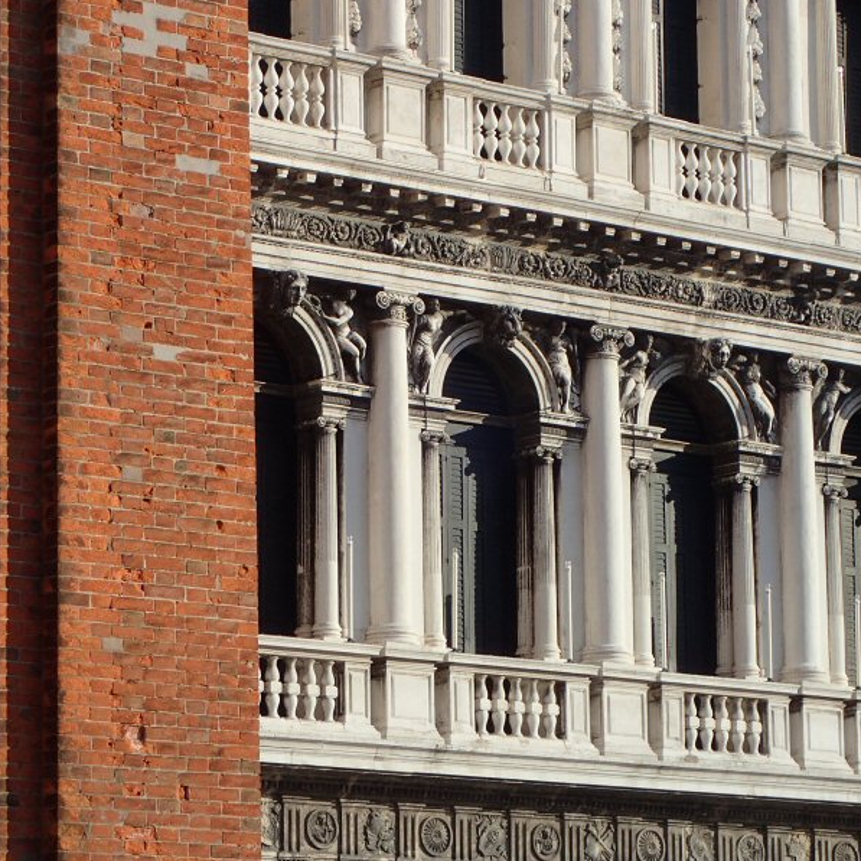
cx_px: 436
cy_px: 417
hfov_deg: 11.8
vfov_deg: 11.8
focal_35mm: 148
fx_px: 4165
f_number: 6.3
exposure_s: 1/250
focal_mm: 18
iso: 100
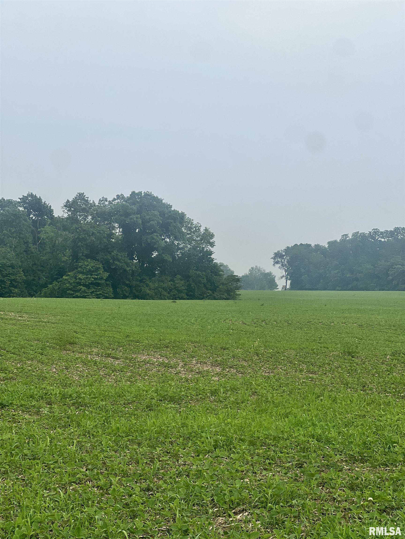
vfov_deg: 25.3
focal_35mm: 77
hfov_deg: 19.1
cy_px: 270
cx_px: 202
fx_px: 1201
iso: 32
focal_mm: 9
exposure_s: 1/622
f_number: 2.8
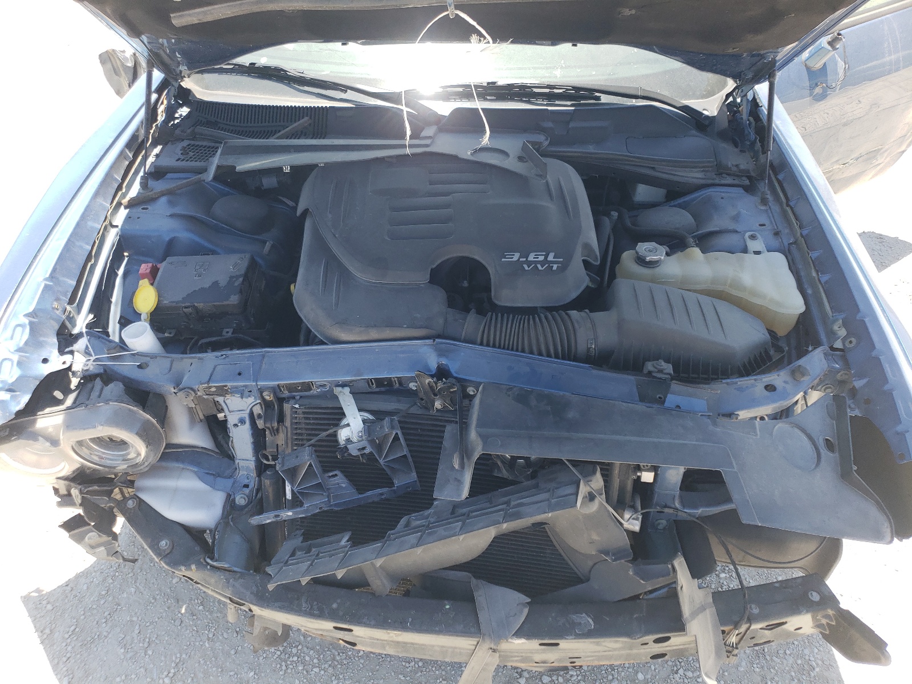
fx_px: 685
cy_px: 342
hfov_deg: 67.3
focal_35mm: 26
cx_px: 456
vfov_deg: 53.1
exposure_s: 1/769
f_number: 1.5
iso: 50
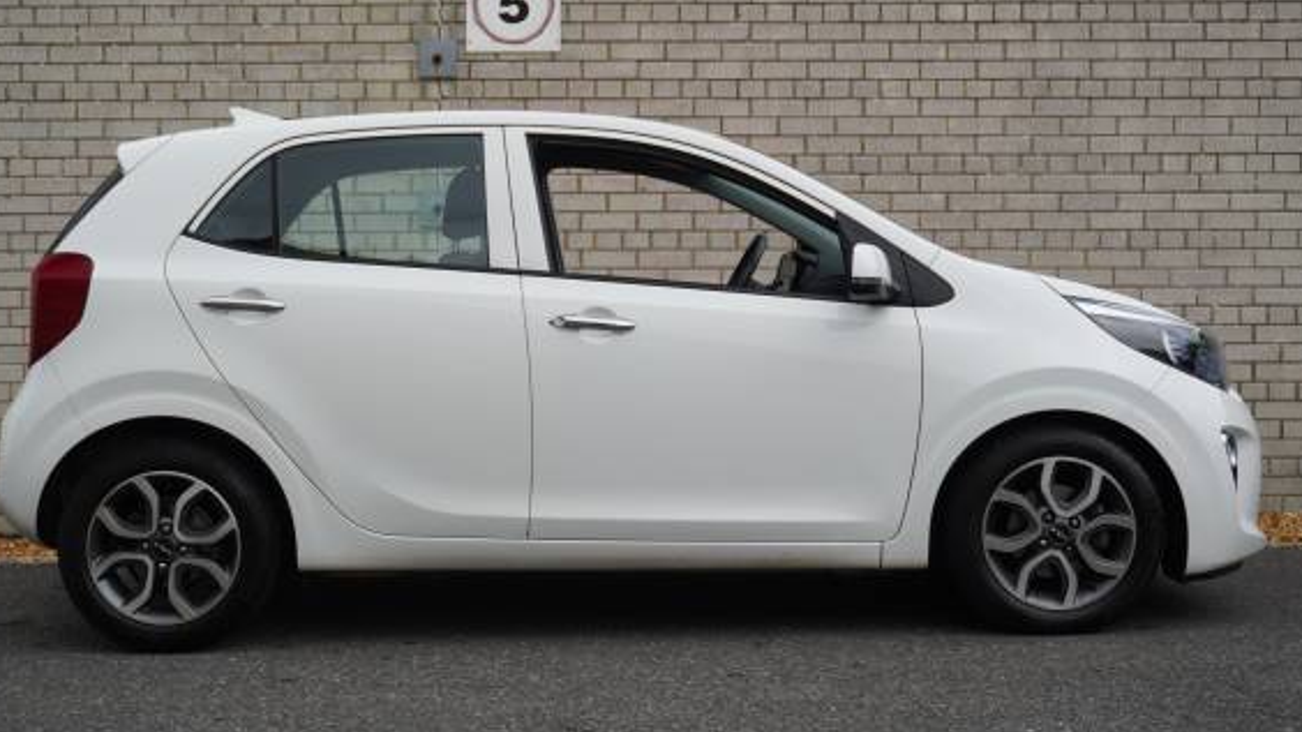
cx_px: 635
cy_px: 358
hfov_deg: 36.6
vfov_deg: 21.1
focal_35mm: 57
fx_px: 1967
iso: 100
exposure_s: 1/160
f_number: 5
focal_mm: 32
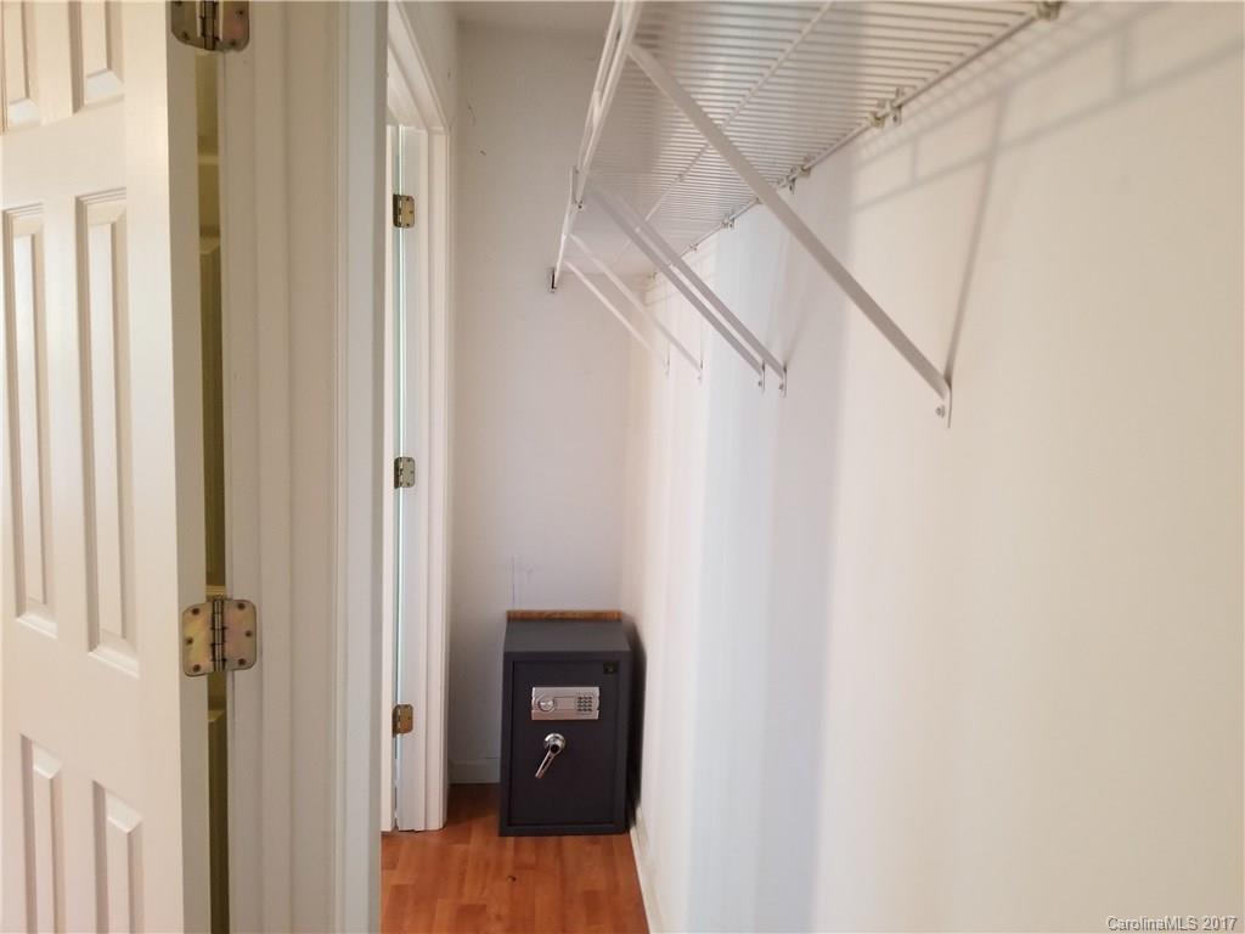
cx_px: 622
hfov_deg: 67.3
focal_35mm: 26
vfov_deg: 53.1
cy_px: 467
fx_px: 935
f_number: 1.7
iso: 250
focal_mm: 4.3
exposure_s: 1/15
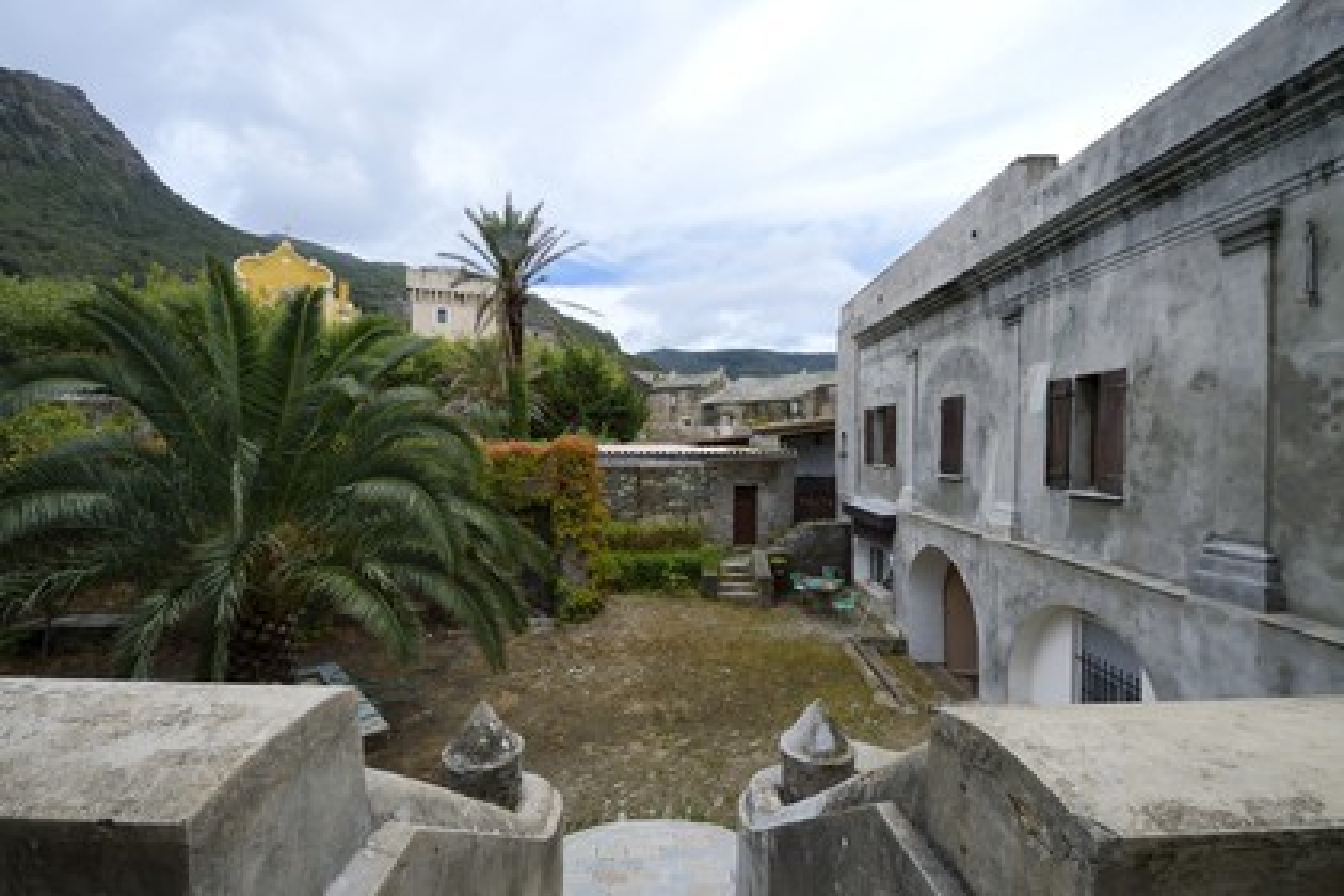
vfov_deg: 77.3
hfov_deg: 100.4
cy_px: 448
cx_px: 672
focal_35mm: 15
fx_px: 560
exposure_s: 1/160
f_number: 14
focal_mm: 15
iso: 200
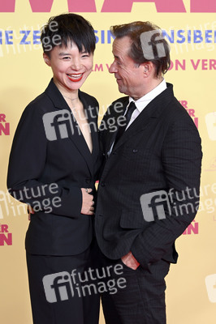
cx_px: 108
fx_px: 676
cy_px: 162
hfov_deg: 18.2
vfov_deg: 27.0
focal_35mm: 75
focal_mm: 75
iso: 500
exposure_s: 1/160
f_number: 5.6
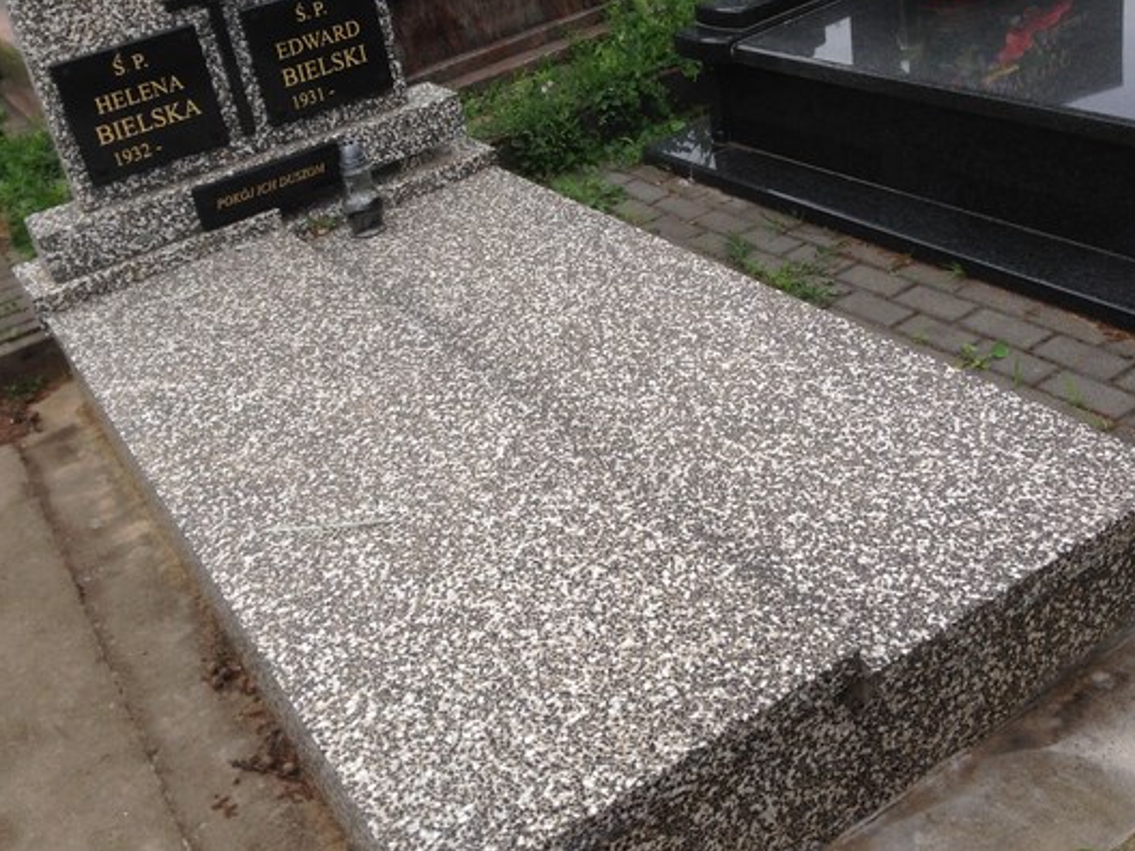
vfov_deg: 35.9
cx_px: 507
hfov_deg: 46.7
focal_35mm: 40
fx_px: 1312
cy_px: 357
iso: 50
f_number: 2.4
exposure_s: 1/1153
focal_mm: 4.12
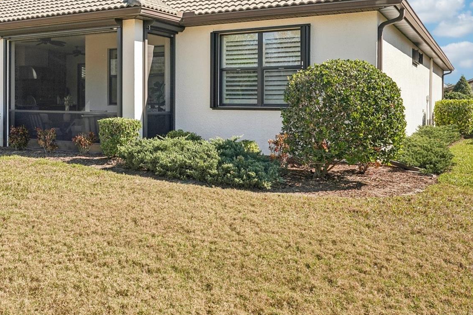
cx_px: 139
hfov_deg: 49.7
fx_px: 495
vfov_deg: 35.0
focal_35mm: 38
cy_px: 107
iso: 400
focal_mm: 26.5
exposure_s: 1/640
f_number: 8
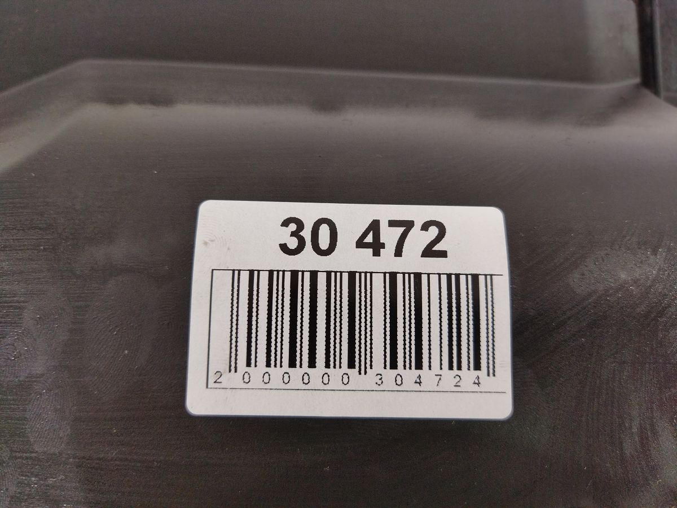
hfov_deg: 65.3
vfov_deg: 51.4
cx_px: 338
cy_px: 254
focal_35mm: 27
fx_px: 528
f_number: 1.79
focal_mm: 4.71
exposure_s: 1/50
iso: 115
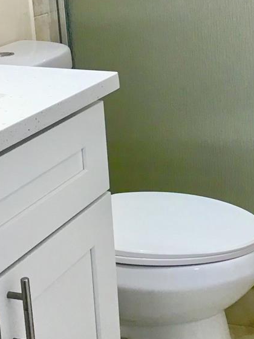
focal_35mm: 85
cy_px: 148
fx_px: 832
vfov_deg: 23.0
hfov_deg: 17.1
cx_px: 236
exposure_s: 1/30
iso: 25
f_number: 2.4
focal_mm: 3.3
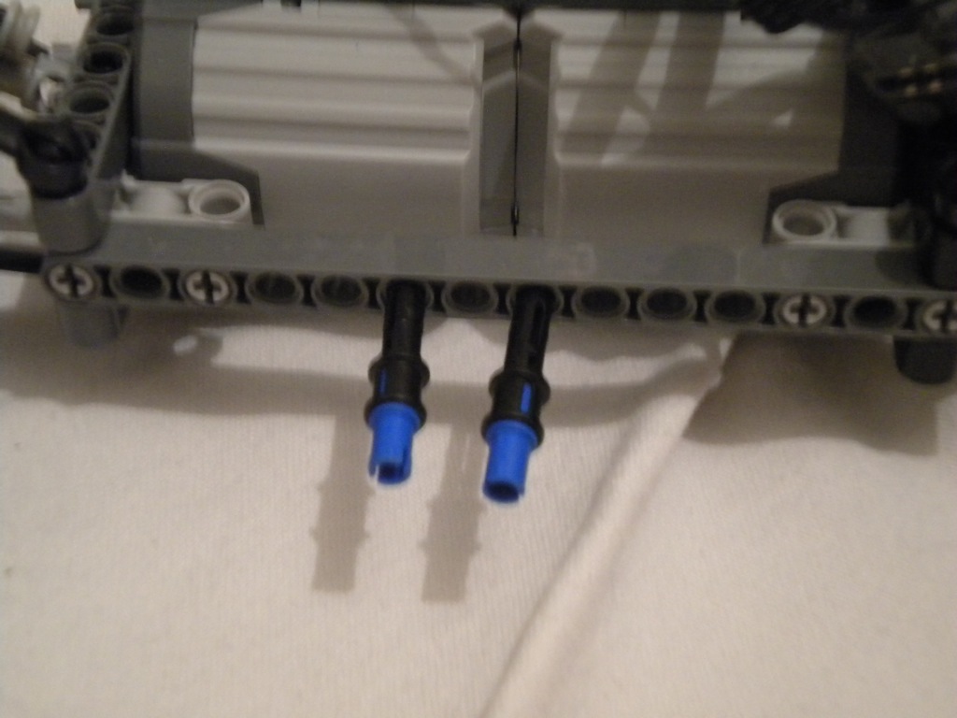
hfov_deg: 28.6
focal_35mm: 68
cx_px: 478
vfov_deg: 21.6
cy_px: 359
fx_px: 1880
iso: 800
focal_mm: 12.3
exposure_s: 1/9.9
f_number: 4.6
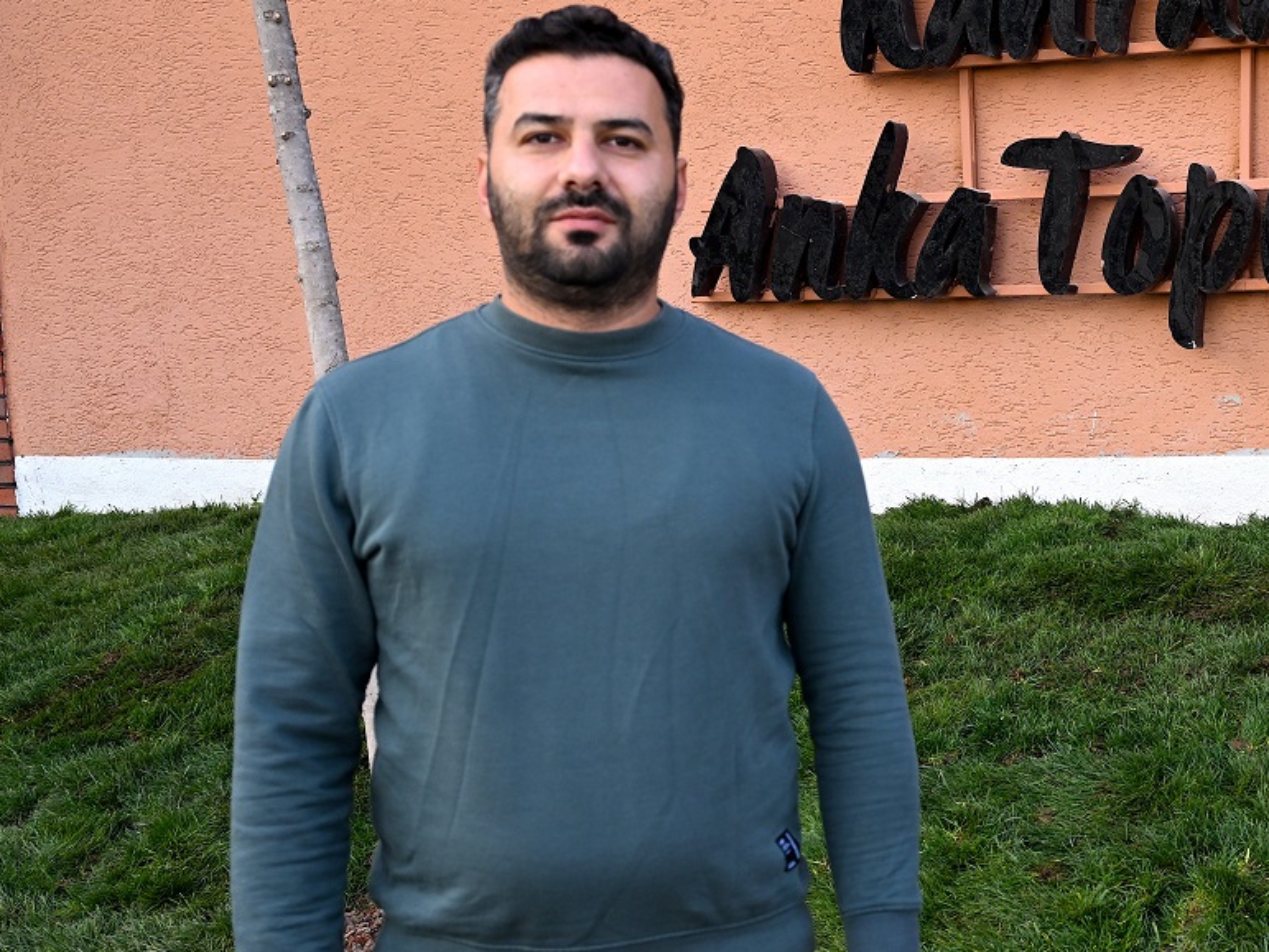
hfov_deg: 31.1
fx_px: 2126
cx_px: 1228
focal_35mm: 58
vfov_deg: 25.2
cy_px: 488
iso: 500
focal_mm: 31
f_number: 6.3
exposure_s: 1/200
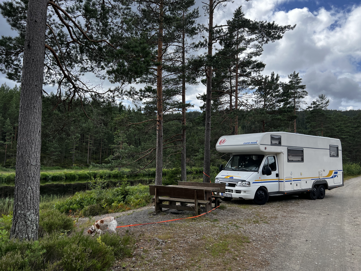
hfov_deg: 67.3
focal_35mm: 26
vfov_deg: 53.1
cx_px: 180
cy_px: 136
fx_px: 271
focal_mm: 5.7
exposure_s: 1/1431
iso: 50
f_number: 1.5
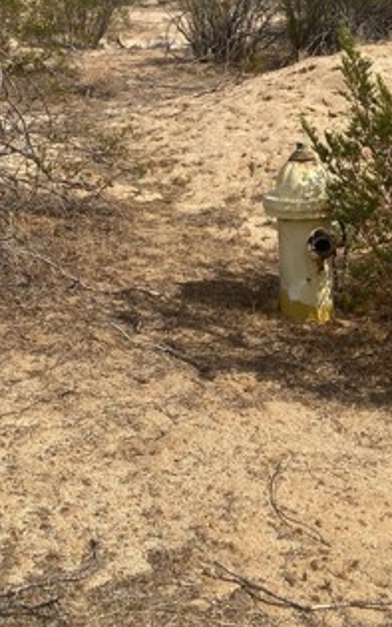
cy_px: 195
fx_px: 957
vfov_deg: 35.8
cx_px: 289
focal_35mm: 56
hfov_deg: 23.0
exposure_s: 1/4808
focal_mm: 4.25
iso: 32
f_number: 1.8
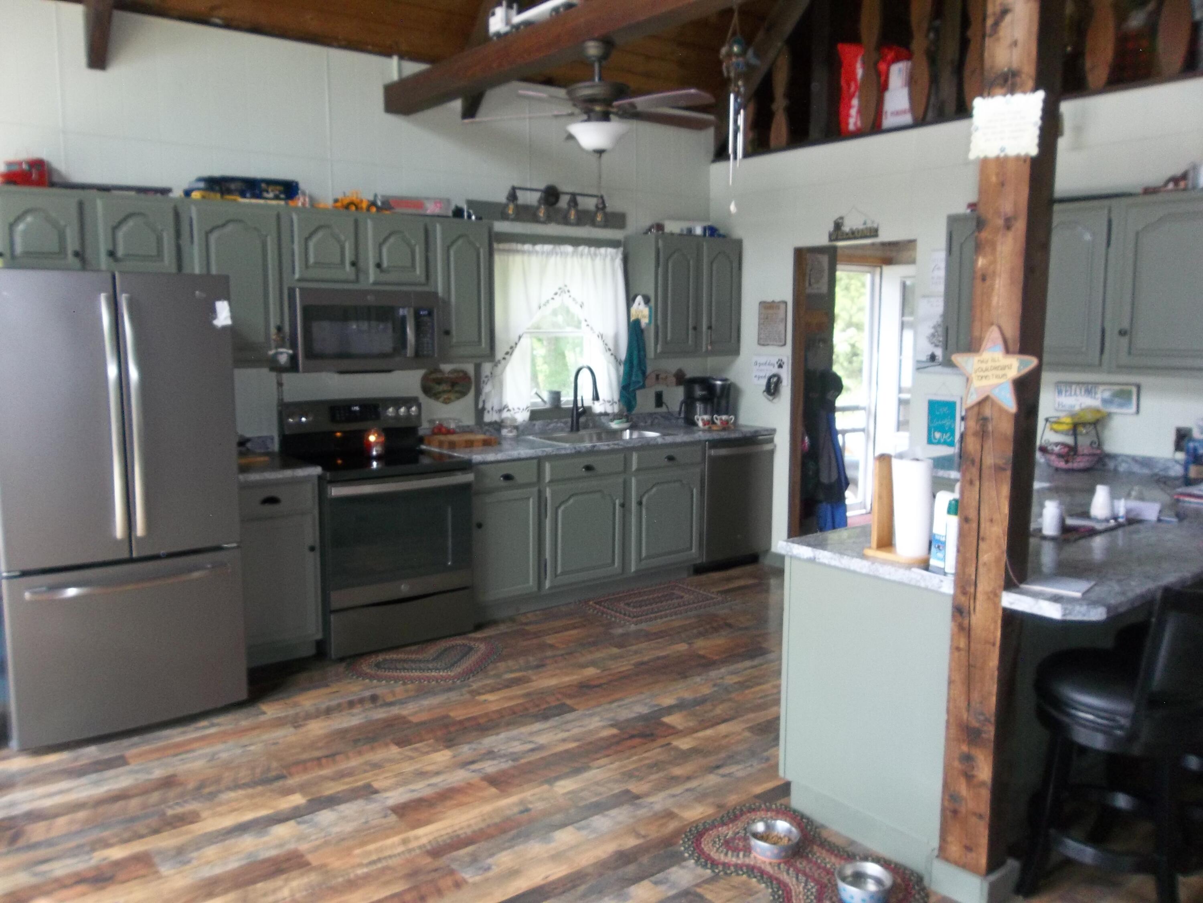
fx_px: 938
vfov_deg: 51.4
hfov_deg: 65.3
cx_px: 602
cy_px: 452
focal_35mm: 27
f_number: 3.5
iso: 160
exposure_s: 1/40
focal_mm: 4.9
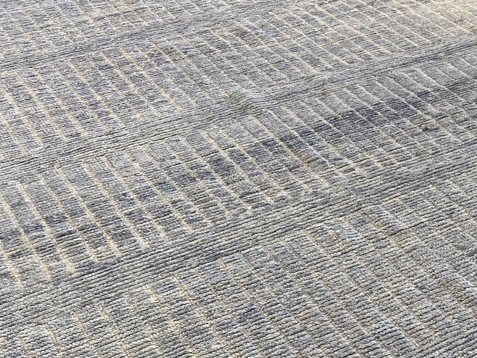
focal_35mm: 63
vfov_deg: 23.1
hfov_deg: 28.4
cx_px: 501
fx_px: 868
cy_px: 252
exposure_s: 1/120
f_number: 1.8
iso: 125
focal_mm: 4.25
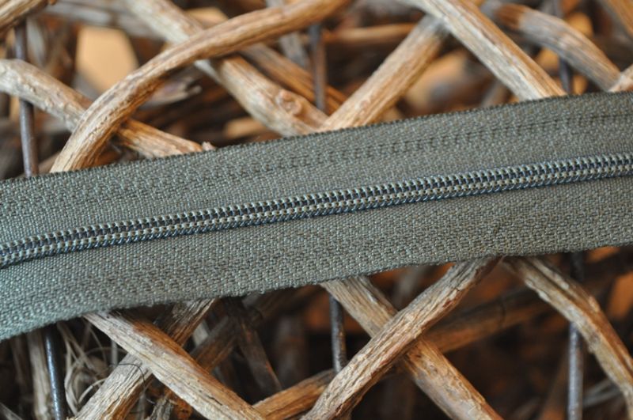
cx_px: 316
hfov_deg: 28.1
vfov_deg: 18.9
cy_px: 210
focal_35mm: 72
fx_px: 1264
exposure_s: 1/40
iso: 800
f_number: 5.3
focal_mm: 48
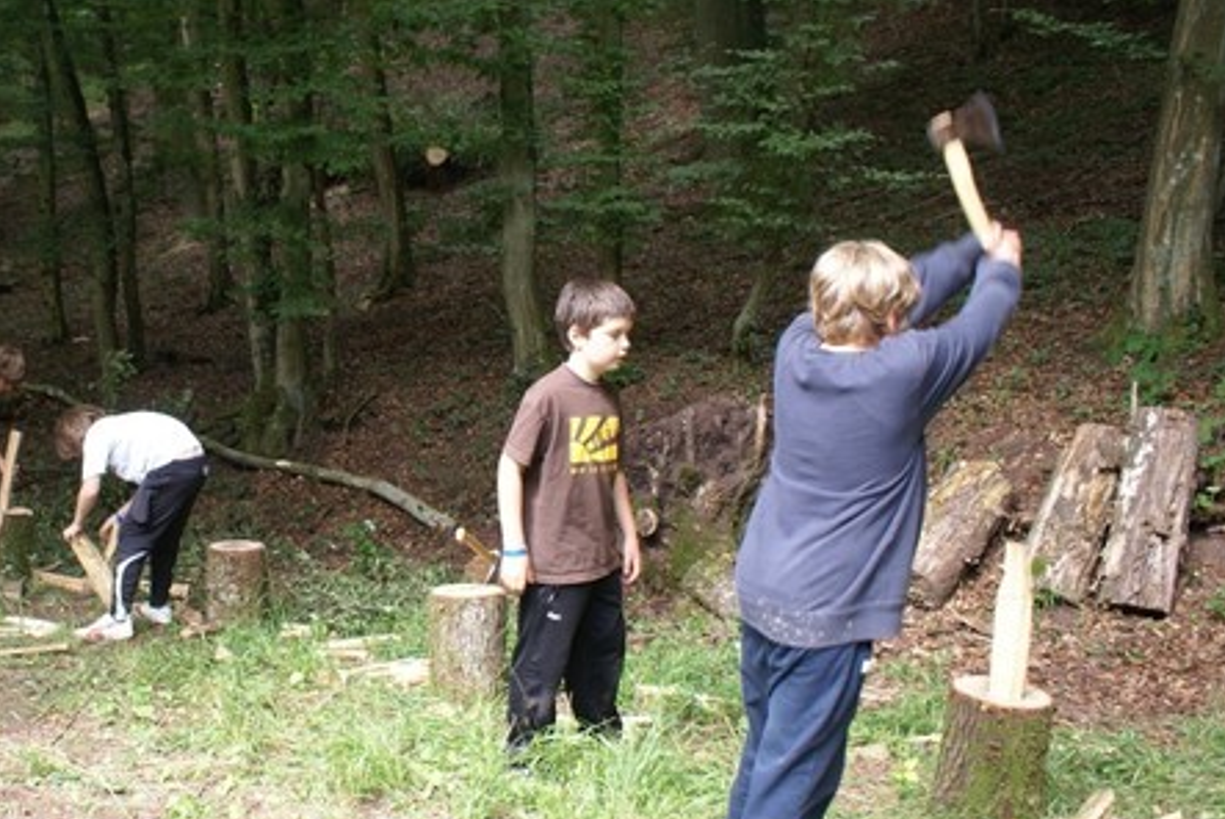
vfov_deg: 34.2
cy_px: 479
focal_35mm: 39
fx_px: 1328
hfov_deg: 48.1
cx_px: 348
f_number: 3.5
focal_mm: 18
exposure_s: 1/80
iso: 100
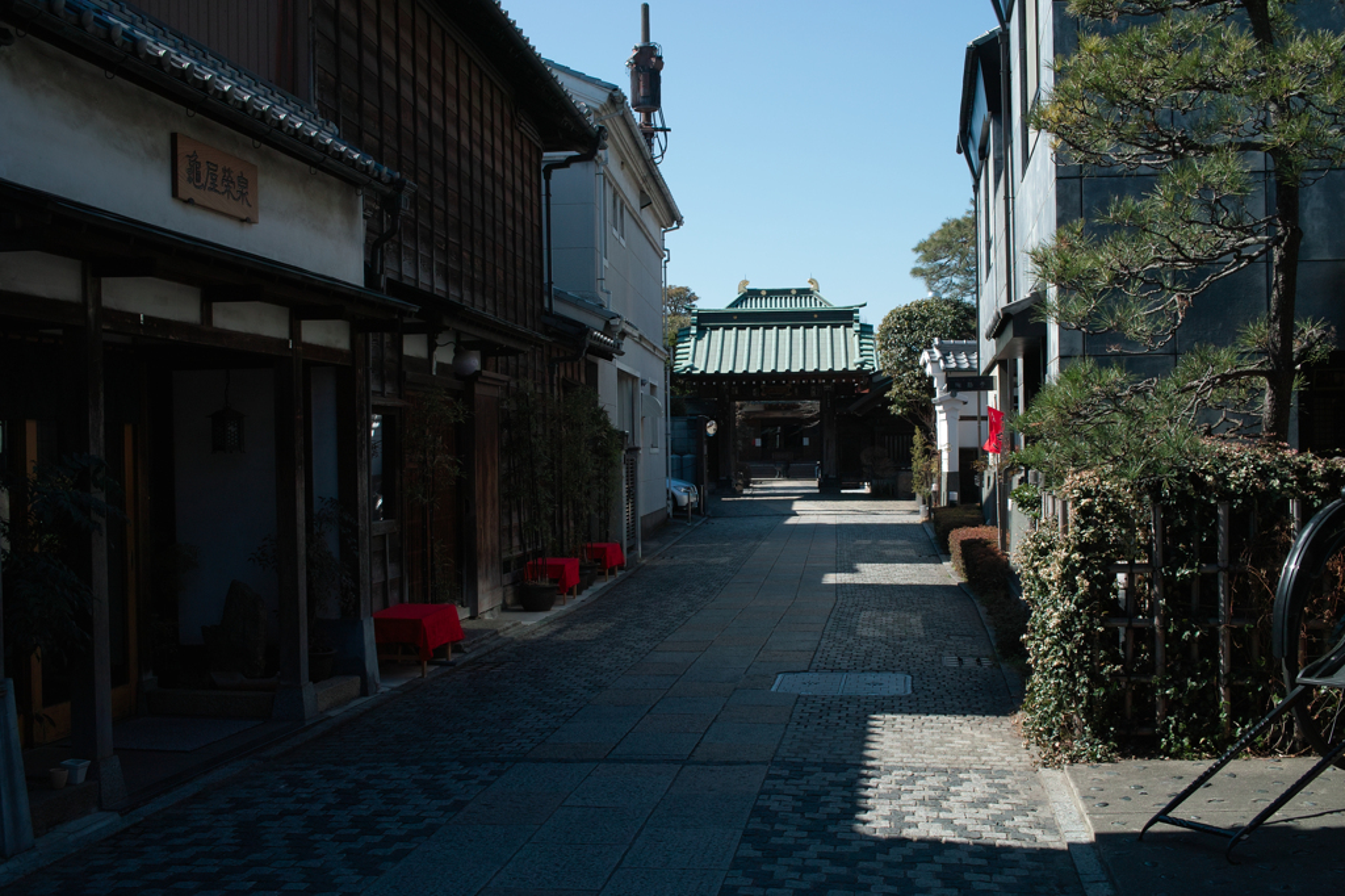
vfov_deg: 32.6
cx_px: 672
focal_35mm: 41
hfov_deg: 47.4
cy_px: 448
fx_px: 1531
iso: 100
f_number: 7.1
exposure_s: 1/160
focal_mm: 24.2
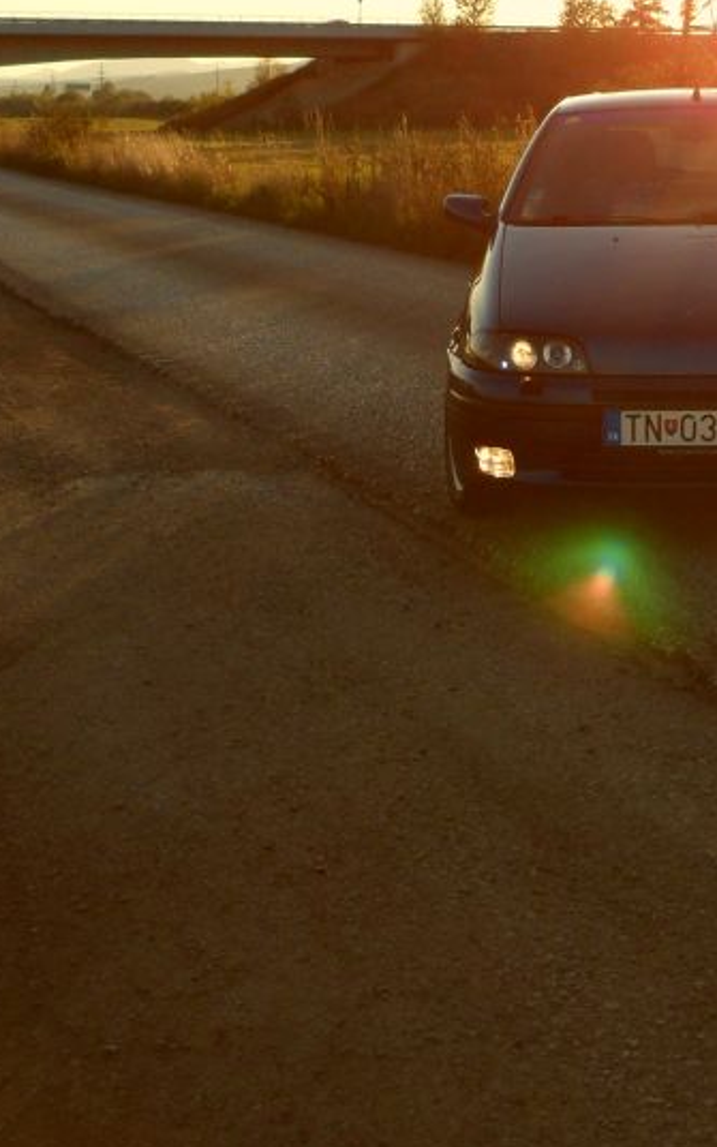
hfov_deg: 21.7
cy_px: 211
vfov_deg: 34.5
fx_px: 1782
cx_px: 773
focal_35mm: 57
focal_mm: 4.9
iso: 80
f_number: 3.5
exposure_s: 1/500
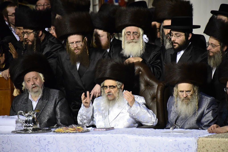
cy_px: 76
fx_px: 1900
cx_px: 114
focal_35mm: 300
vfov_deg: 4.6
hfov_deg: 6.9
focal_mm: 300
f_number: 5.6
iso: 6400
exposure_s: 1/100
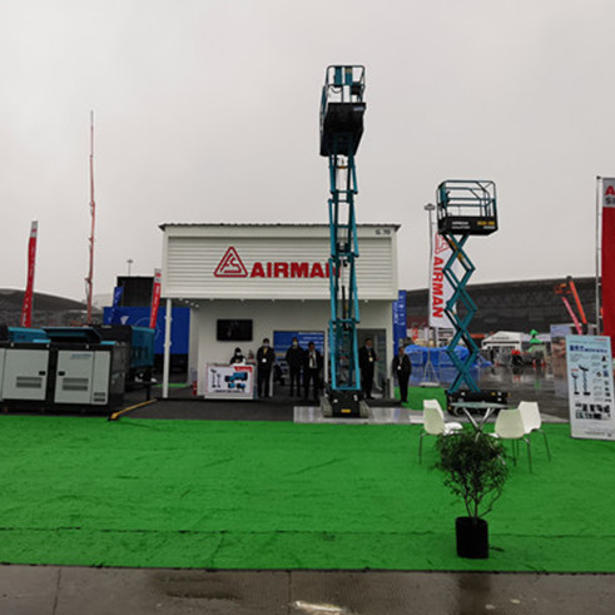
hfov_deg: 53.9
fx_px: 603
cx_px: 274
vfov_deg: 53.4
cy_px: 229
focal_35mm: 30
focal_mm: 2.26
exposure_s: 1/317
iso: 50
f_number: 2.2
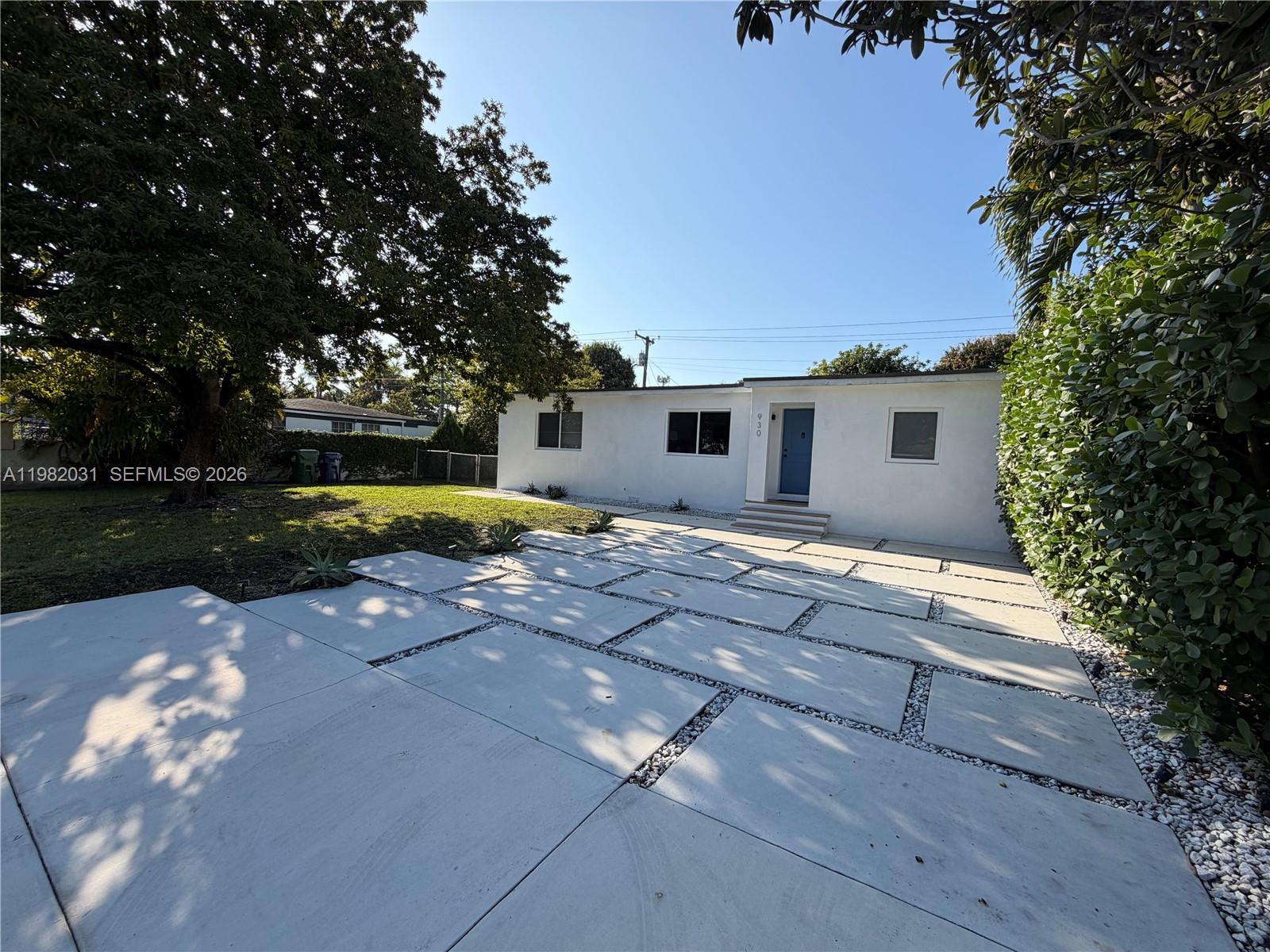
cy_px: 476
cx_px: 635
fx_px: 514
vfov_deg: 85.7
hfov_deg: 102.1
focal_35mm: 14
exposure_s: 1/770
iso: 25
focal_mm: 2.22
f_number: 2.2
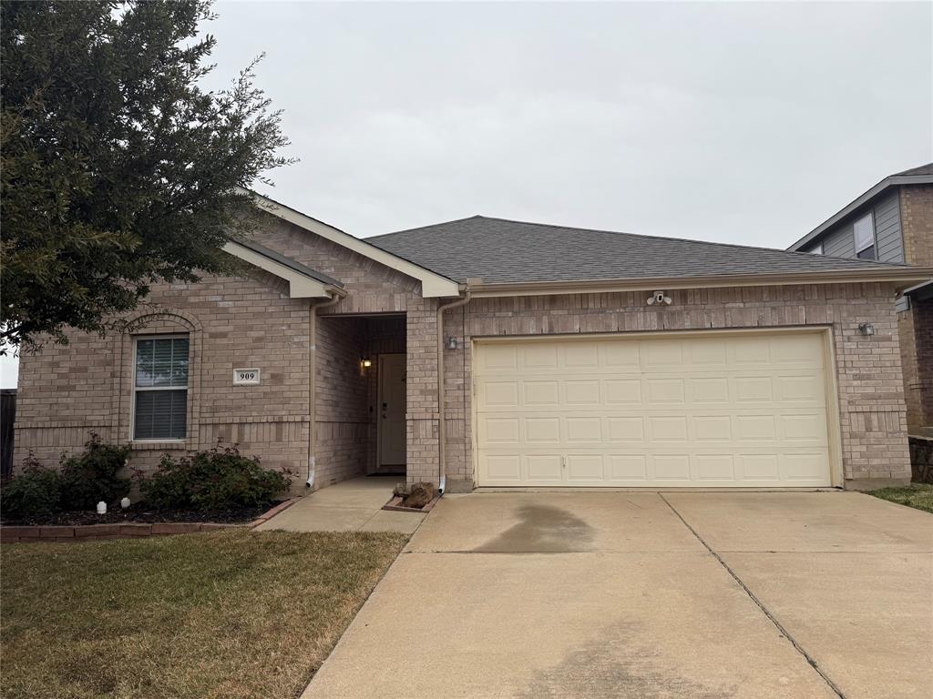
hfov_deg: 71.6
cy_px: 350
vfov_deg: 56.8
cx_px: 466
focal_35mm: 24
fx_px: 647
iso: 80
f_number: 1.78
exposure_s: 1/898
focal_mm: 6.76
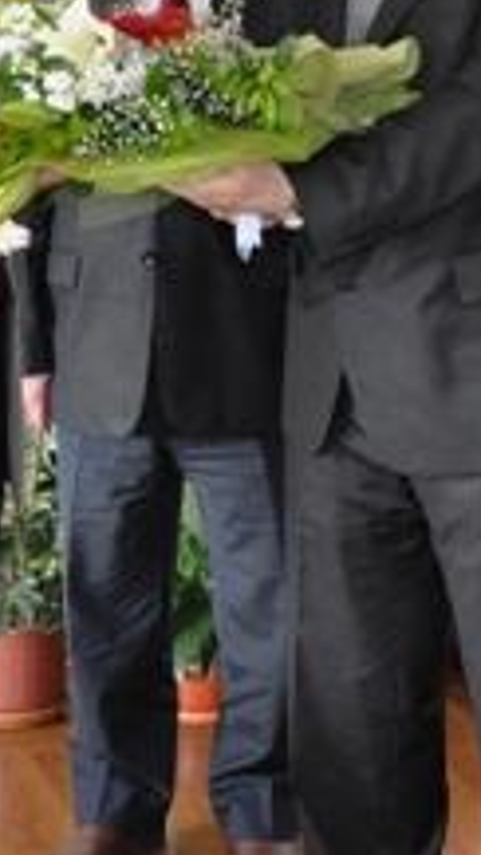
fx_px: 2460
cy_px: 97
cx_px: 319
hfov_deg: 11.2
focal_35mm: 108
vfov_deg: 19.4
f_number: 5
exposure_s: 1/160
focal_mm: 25
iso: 1600
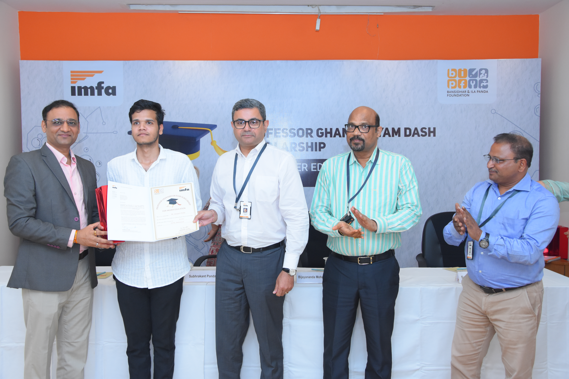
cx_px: 284
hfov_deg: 53.1
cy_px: 190
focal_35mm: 36
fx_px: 569
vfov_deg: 36.9
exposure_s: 1/200
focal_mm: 24
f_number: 5.6
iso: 1250
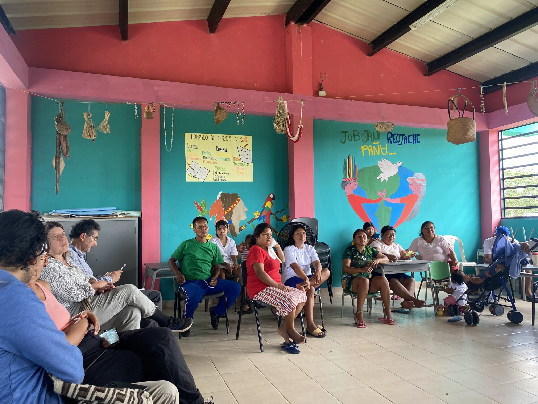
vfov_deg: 53.1
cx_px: 269
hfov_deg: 67.3
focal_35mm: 26
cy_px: 202
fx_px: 404
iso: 125
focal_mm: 4.25
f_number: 1.8
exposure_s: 1/105
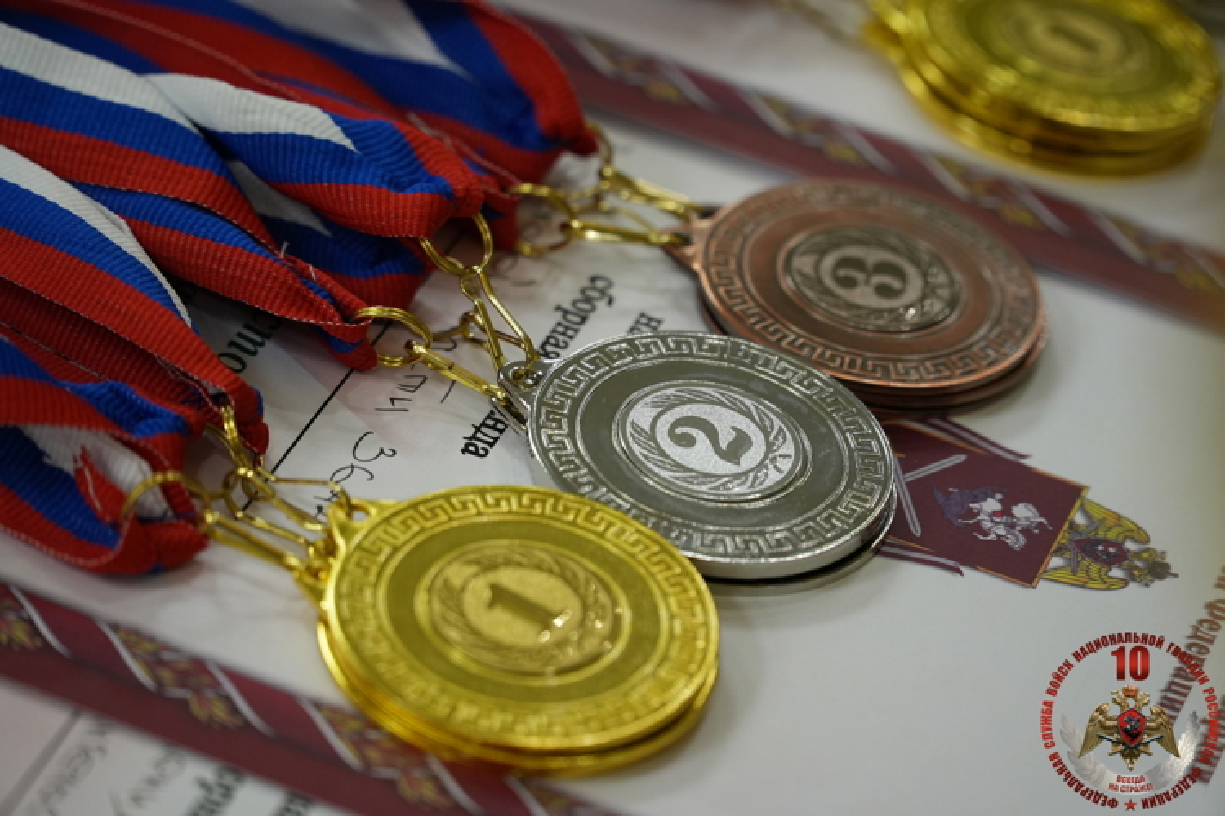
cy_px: 408
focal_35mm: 132
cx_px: 612
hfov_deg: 15.5
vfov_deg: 10.4
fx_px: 4491
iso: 800
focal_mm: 88
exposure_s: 1/160
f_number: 4
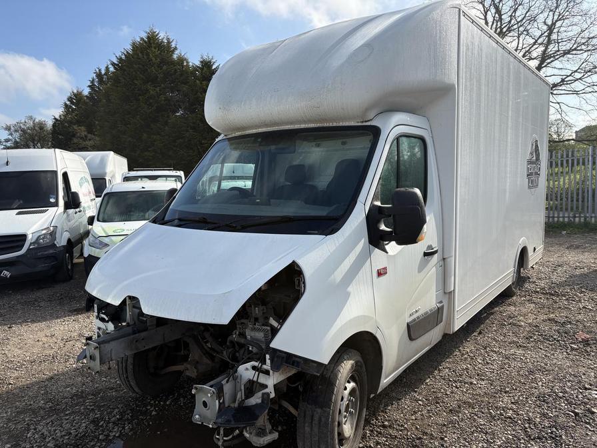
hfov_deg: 67.3
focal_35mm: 26
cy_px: 224
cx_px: 298
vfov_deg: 53.1
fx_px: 448
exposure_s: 1/2639
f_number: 1.6
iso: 50
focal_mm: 5.96
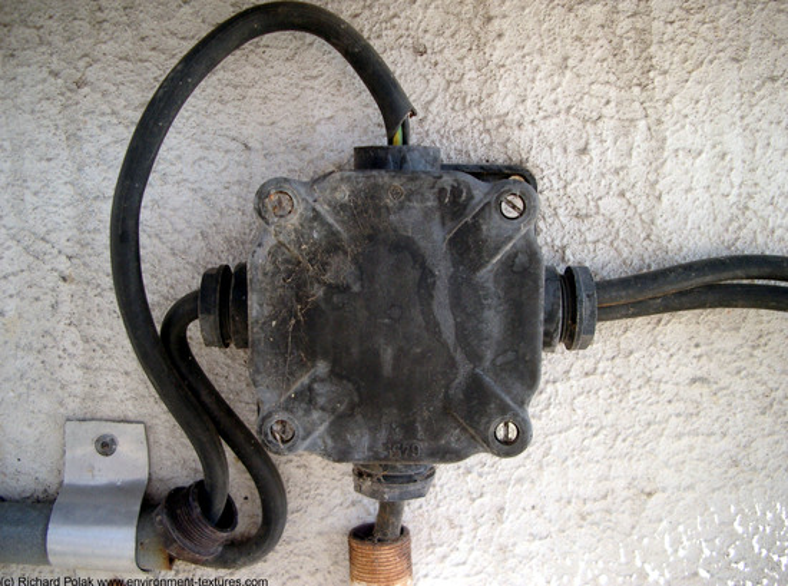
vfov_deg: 38.5
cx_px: 394
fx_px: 840
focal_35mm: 37
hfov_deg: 50.3
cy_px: 293
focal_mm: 7.6
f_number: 2.6
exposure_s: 1/200
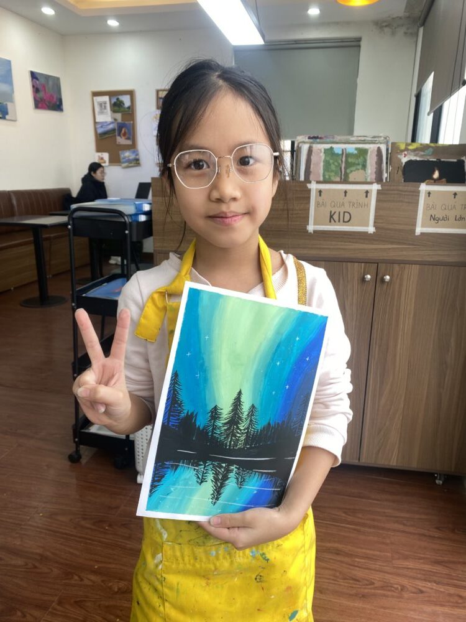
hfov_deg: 53.1
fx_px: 467
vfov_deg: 67.3
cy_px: 311
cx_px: 233
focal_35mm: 26
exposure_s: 1/100
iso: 32
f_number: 1.8
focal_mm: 4.25
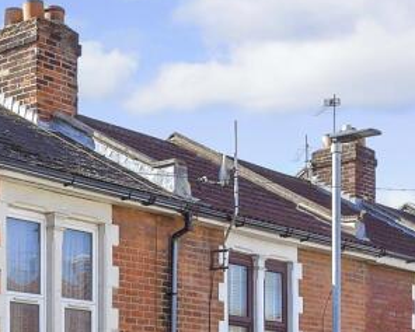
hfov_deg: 19.5
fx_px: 1118
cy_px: 414
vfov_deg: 16.1
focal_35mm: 91
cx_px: -119
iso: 500
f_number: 8
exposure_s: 1/1000
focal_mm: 19
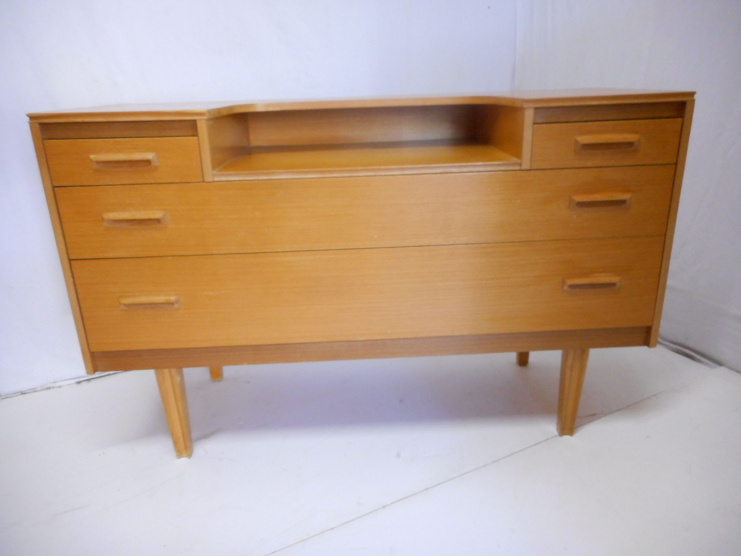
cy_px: 278
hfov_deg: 69.4
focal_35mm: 25
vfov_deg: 54.9
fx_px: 535
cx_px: 370
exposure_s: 1/15
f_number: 3.7
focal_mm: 4.5
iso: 400
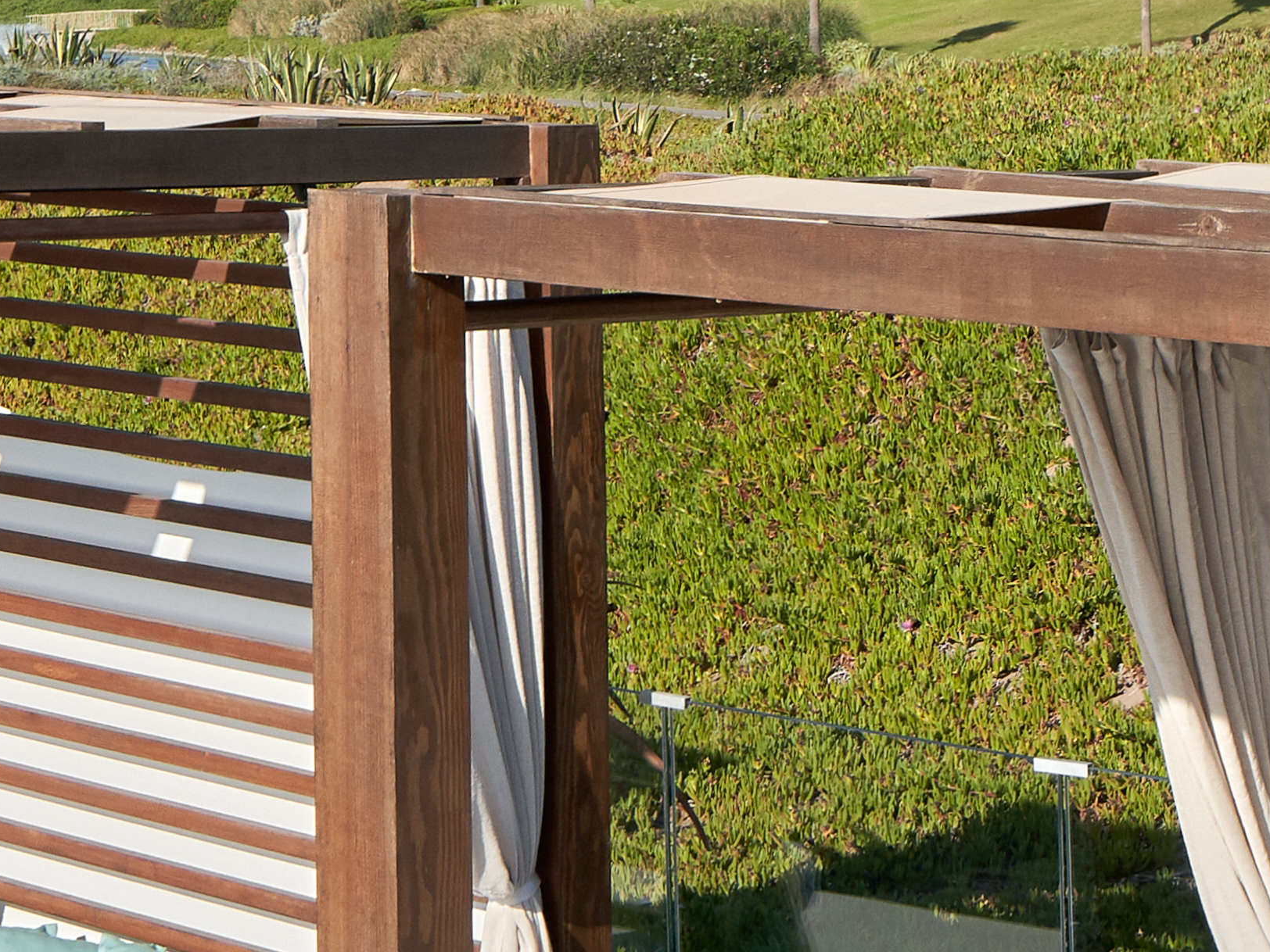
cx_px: 157
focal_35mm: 113
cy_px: -33
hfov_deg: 17.2
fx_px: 4146
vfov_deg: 12.9
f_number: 11
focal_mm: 24
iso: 400
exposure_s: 1/640
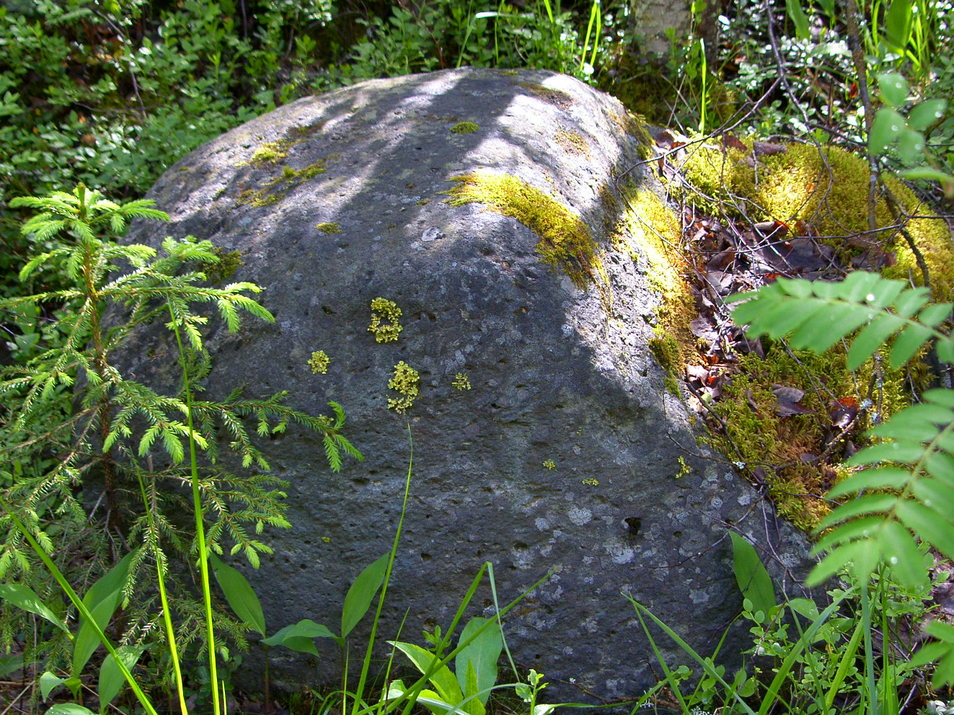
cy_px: 365
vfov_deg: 19.9
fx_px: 2039
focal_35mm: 74
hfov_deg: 26.3
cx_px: 511
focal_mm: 15.5
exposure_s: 1/125
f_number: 3.5
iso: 100
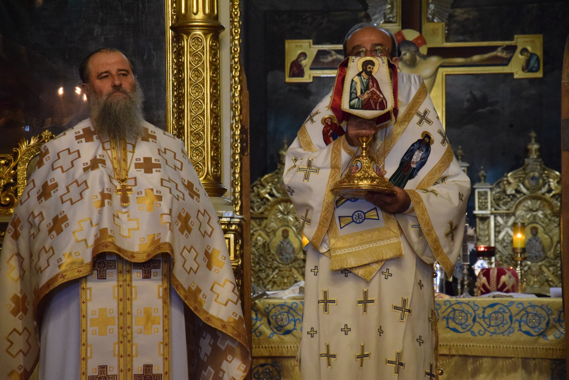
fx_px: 2489
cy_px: 190
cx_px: 284
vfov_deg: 8.7
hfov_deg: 13.0
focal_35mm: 158
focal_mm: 105
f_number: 5.6
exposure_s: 1/60
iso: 6400
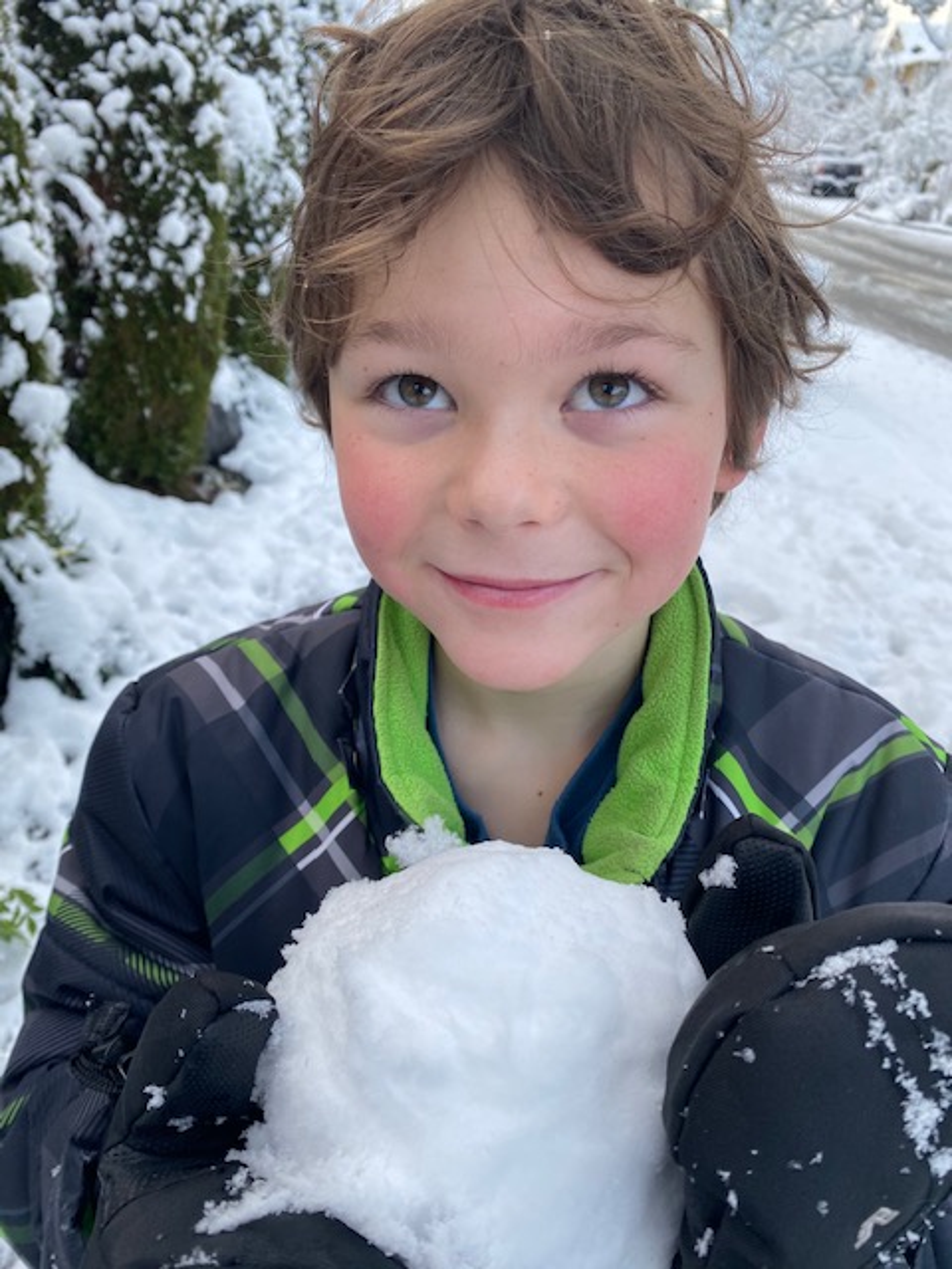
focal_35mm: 26
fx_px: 953
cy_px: 634
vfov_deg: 67.3
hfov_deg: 53.1
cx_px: 476
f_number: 1.8
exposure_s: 1/122
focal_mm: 4.25
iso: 40
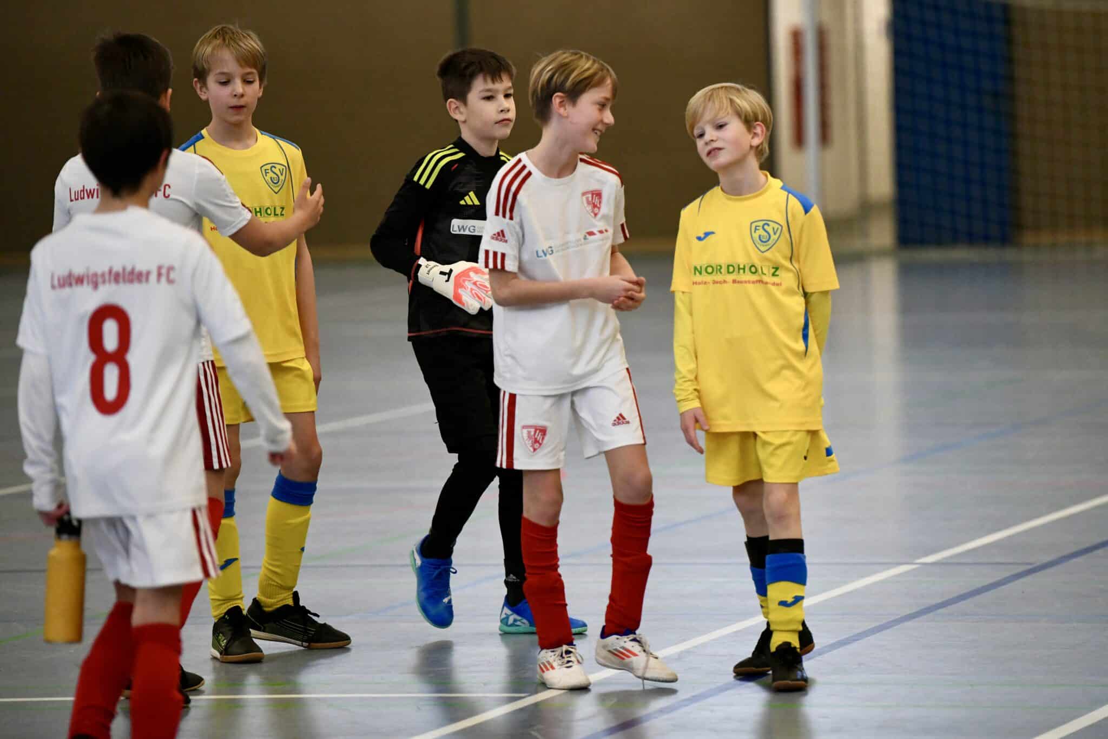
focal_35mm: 175
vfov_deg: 7.8
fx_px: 5385
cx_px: 554
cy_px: 370
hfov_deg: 11.7
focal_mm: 175
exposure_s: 1/1250
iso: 5000
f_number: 2.8
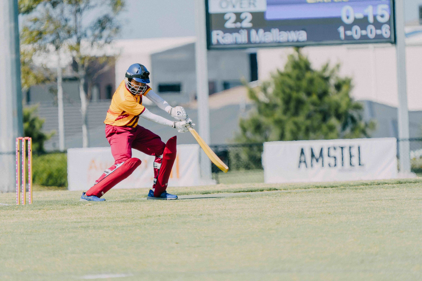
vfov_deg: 2.3
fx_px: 7033
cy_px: 140
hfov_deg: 3.4
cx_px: 211
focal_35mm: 600
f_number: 6.3
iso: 250
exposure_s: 1/1000
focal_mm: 600
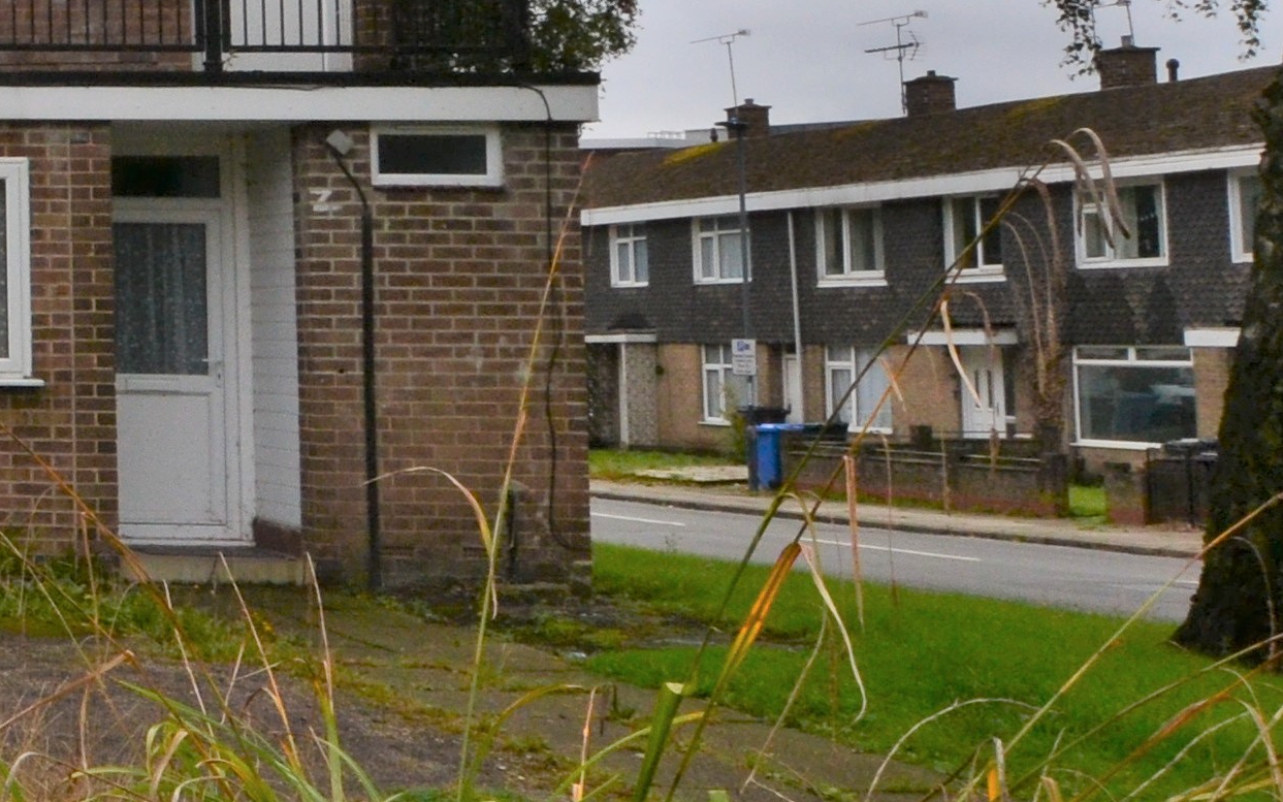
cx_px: -944
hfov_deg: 21.5
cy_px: 141
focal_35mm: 68
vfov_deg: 18.9
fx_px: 2378
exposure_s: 1/400
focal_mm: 12
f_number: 11
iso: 400
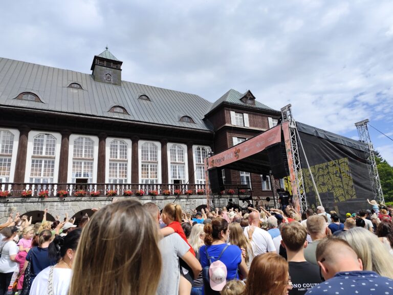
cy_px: 148
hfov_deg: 73.9
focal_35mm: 23
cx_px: 196
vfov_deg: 58.9
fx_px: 261
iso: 50
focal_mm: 6.19
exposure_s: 1/1244
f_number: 1.65
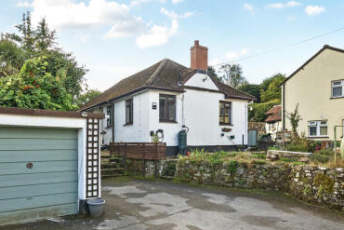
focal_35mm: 27
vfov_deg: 47.6
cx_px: 134
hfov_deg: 66.6
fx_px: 258
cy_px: 142
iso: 400
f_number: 8
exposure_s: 1/640
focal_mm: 14
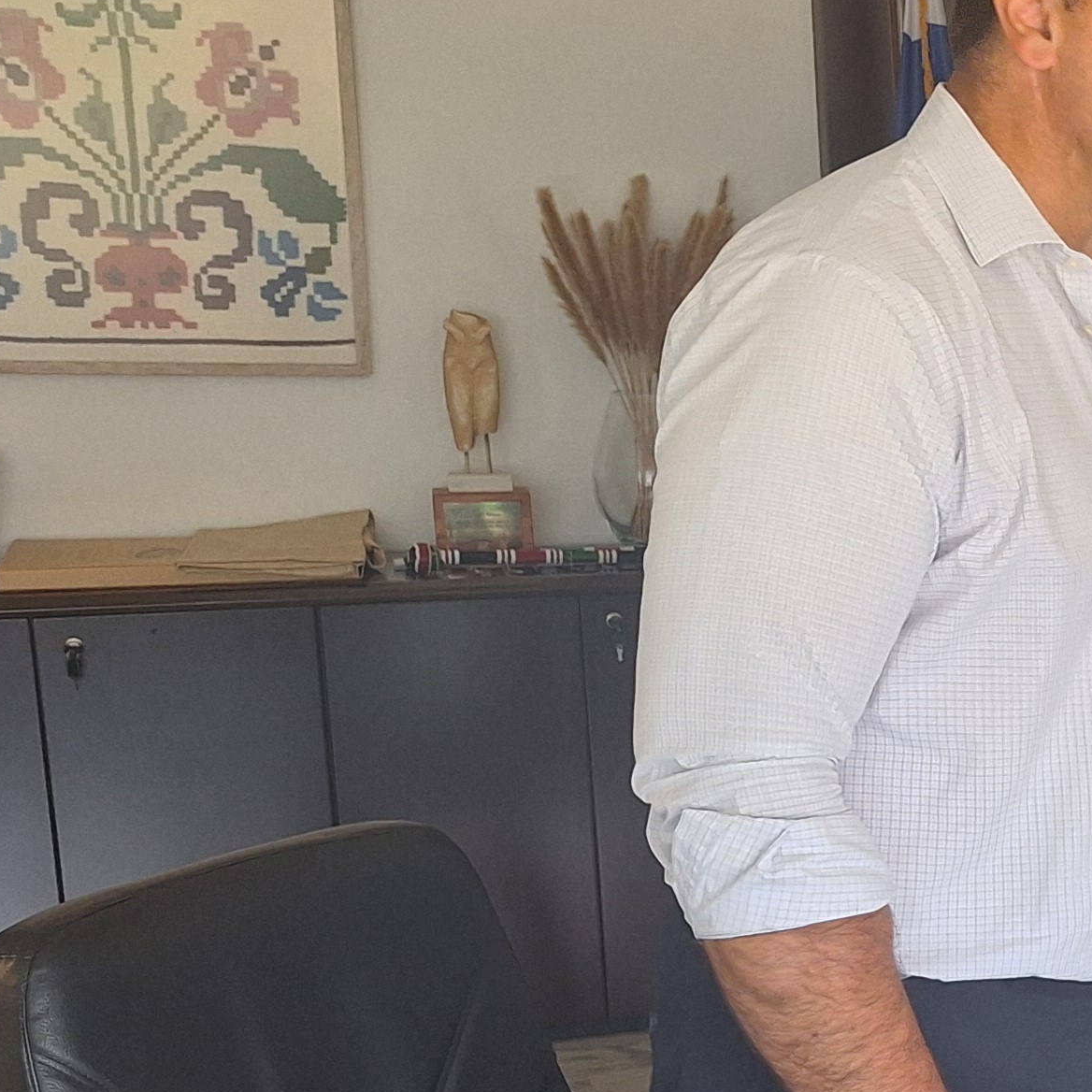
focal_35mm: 71
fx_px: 2534
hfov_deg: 19.3
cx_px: 1882
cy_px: 754
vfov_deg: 24.2
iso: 125
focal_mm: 5.54
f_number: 1.8
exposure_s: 1/50
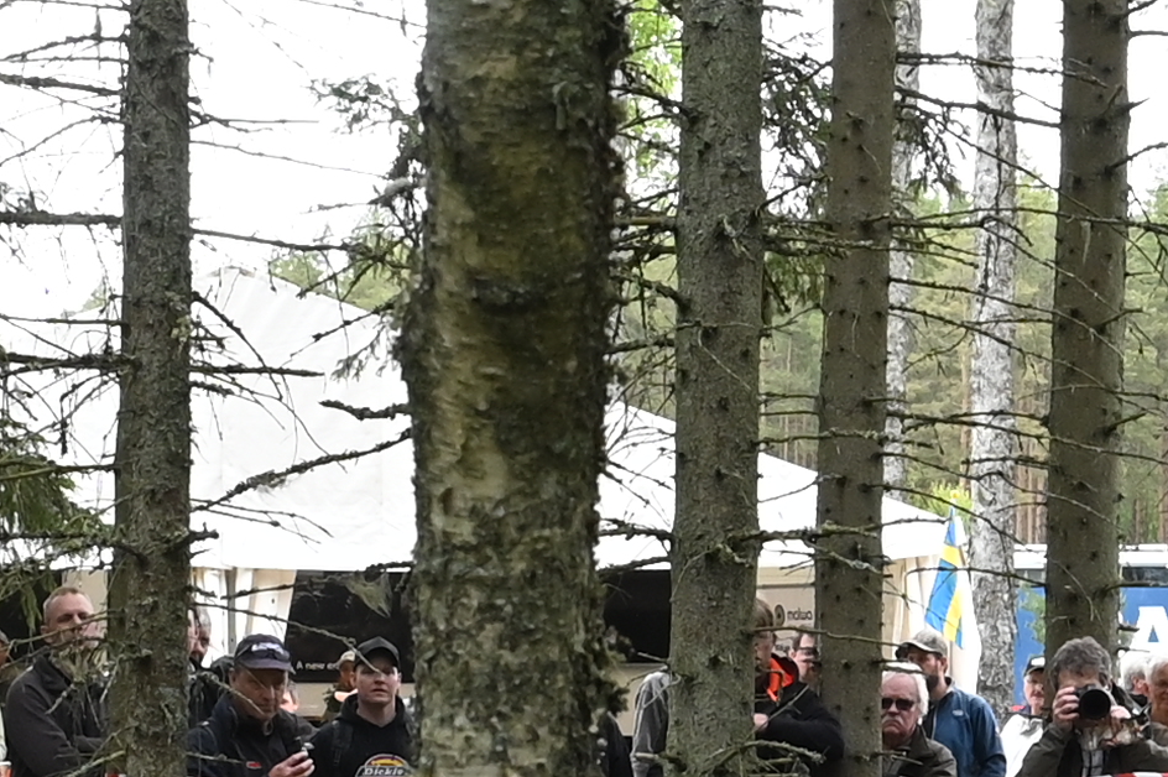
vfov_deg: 6.7
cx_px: 1127
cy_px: 706
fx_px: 6646
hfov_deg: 10.0
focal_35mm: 205
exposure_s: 1/125
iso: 800
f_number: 10
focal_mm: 32
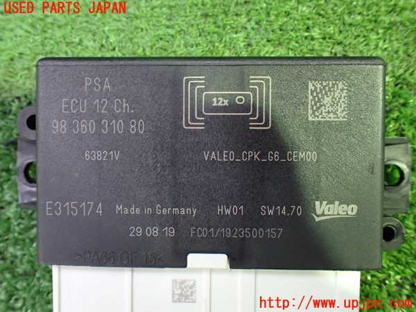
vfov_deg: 46.8
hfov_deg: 60.0
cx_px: 208
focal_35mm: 30
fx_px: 361
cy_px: 156
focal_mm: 5.4
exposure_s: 1/30
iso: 1000
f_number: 2.3
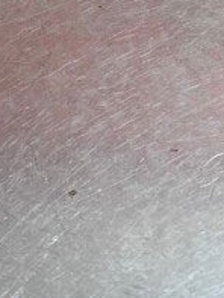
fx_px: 853
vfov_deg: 16.0
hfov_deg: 14.5
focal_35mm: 99
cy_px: -276
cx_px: -44
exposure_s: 1/60
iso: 400
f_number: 1.78
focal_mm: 6.86
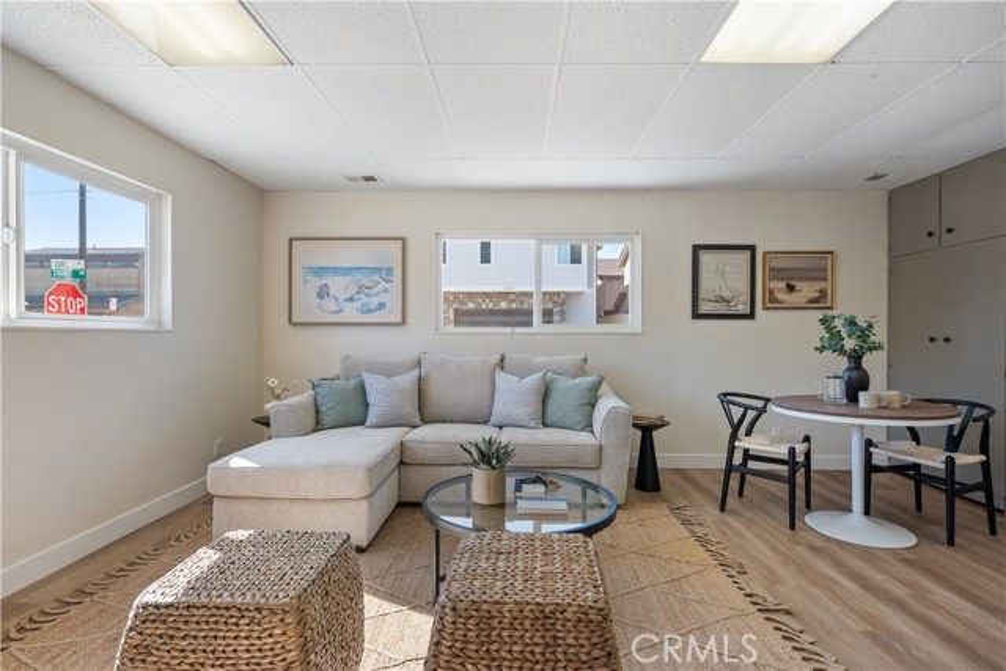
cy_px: 336
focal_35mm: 18
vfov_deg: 68.9
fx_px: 489
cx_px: 503
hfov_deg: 91.6
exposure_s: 1/10
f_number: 8
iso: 100
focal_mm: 17.5
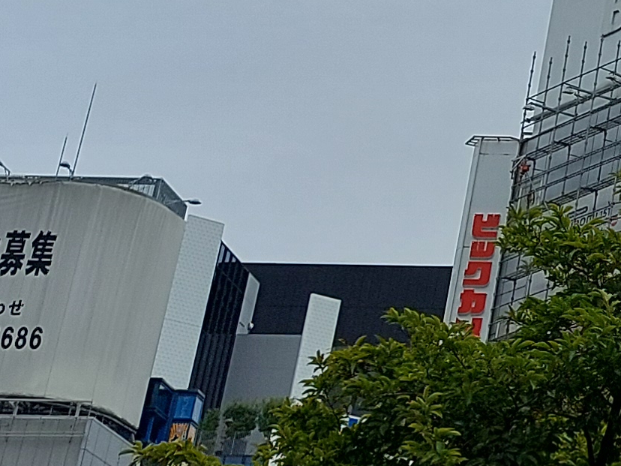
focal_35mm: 134
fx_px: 2404
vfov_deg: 10.7
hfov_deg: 12.6
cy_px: -185
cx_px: 1311
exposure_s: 1/1150
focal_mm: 5.23
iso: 25
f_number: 1.8
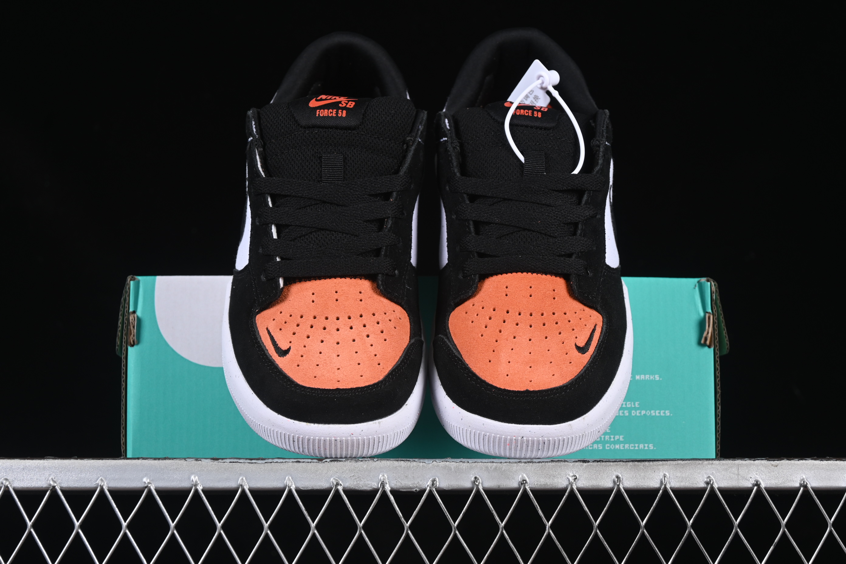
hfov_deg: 27.0
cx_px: 423
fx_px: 1762
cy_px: 282
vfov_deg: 18.2
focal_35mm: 75
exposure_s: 1/80
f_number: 7.1
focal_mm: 50
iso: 160
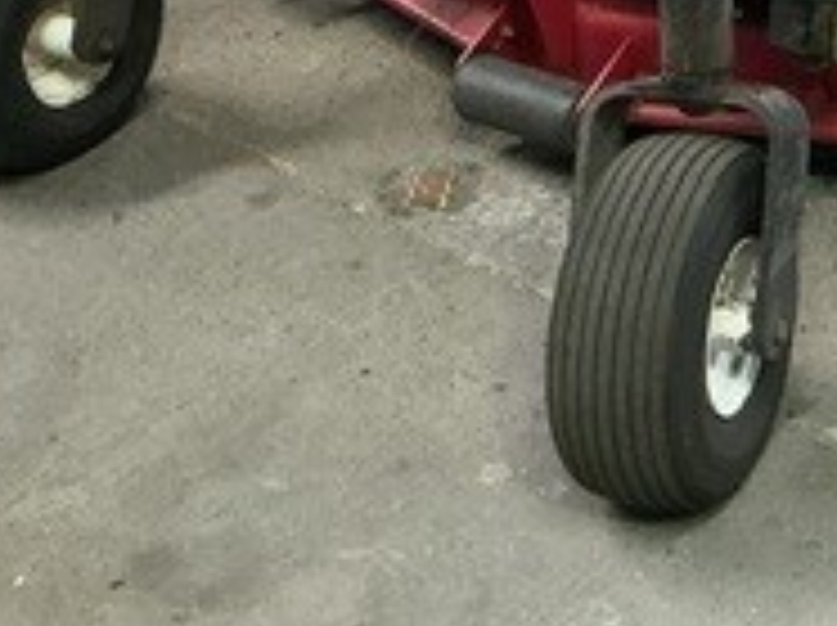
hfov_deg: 18.6
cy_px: -369
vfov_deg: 13.7
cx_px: 1017
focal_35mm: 100
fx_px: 2415
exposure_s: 1/50
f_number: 1.8
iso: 125
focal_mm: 3
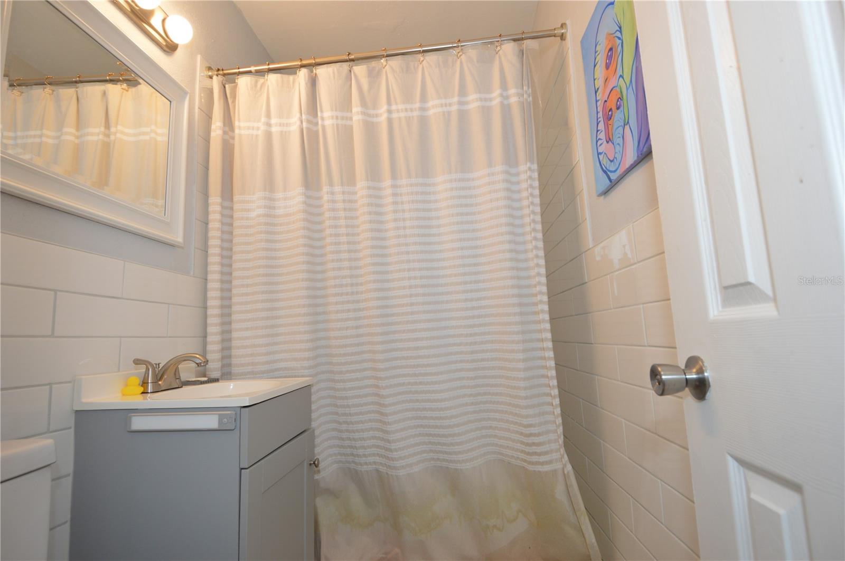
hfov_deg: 90.1
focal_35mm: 18
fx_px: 422
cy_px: 280
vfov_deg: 67.3
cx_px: 422
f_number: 4.5
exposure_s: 1/80
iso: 400
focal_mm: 12
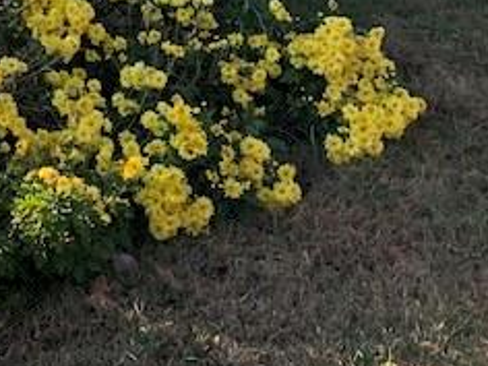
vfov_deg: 18.0
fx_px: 1071
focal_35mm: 76
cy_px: -120
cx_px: -58
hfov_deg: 23.9
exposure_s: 1/186
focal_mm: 3.99
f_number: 1.8
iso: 20
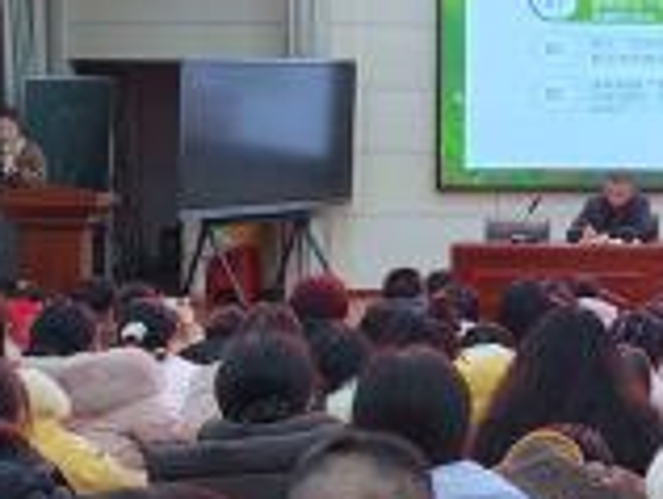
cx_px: 747
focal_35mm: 101
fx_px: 1937
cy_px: 113
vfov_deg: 14.6
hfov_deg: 18.6
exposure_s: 1/100
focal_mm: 4.84
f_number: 1.8
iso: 125
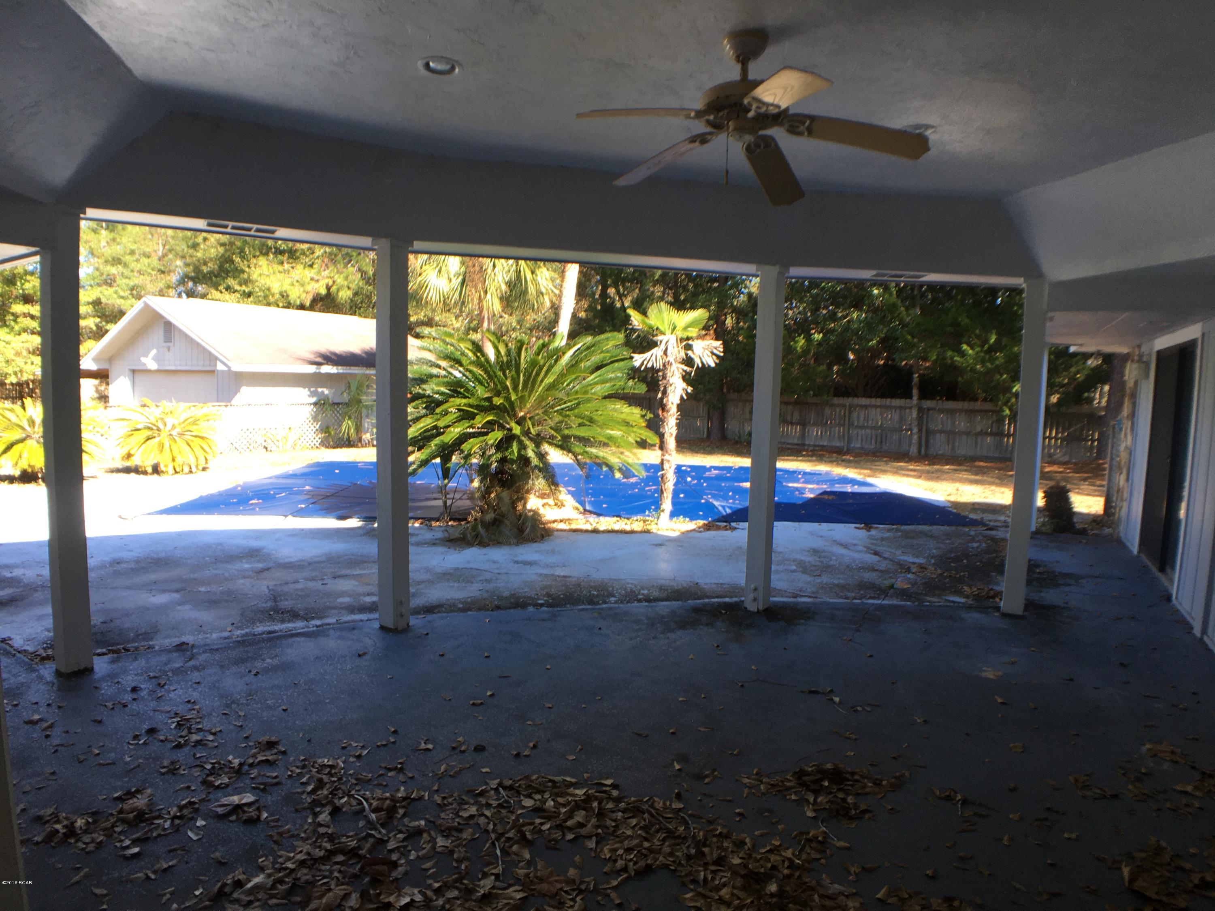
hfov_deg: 61.7
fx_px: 1018
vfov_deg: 48.2
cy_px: 456
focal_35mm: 29
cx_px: 608
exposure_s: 1/157
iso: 25
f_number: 2.2
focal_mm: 4.15
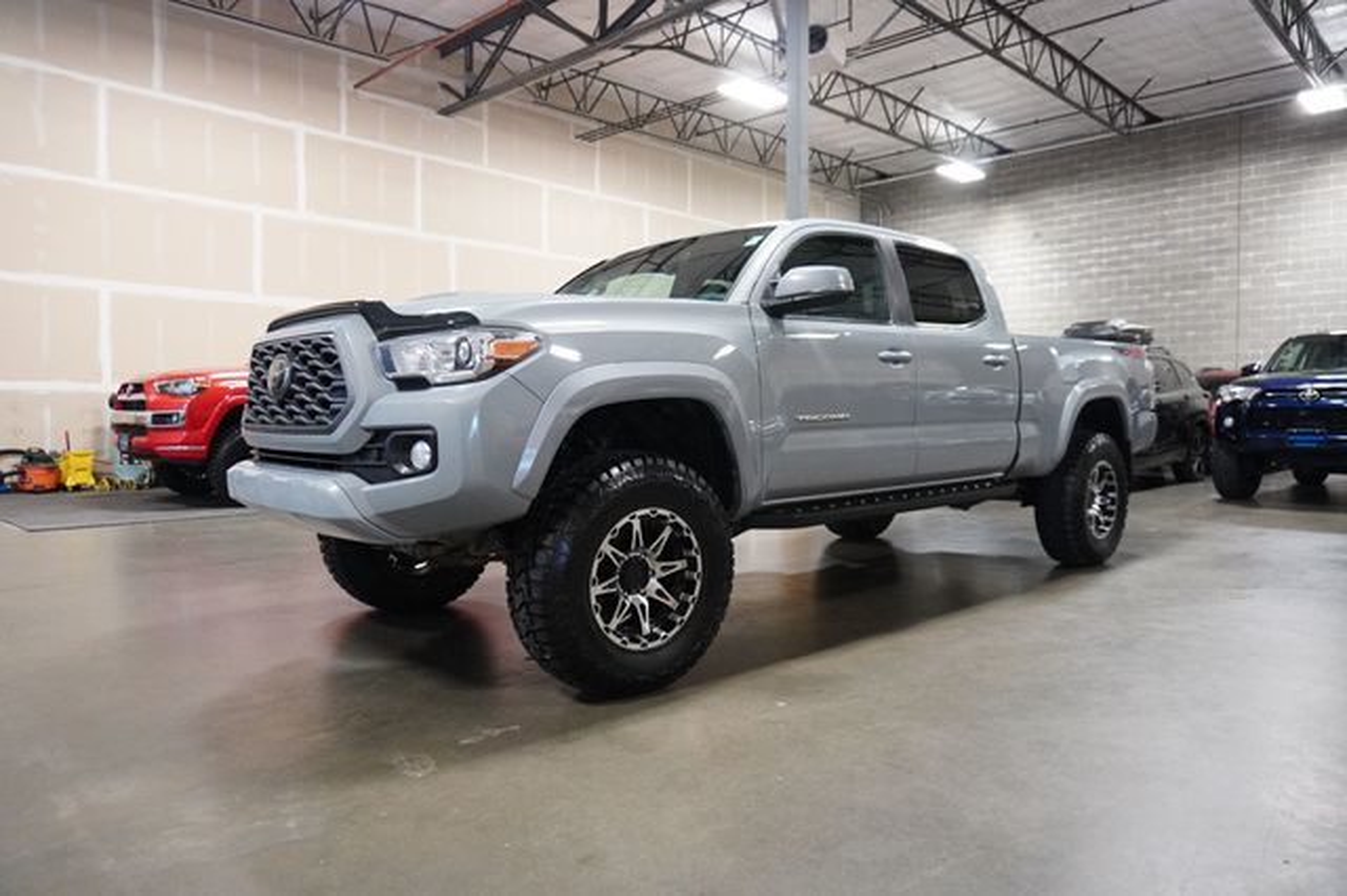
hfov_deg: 73.8
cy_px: 448
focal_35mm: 24
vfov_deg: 53.1
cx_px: 674
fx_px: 897
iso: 4000
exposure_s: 1/160
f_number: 3.5
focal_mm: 16
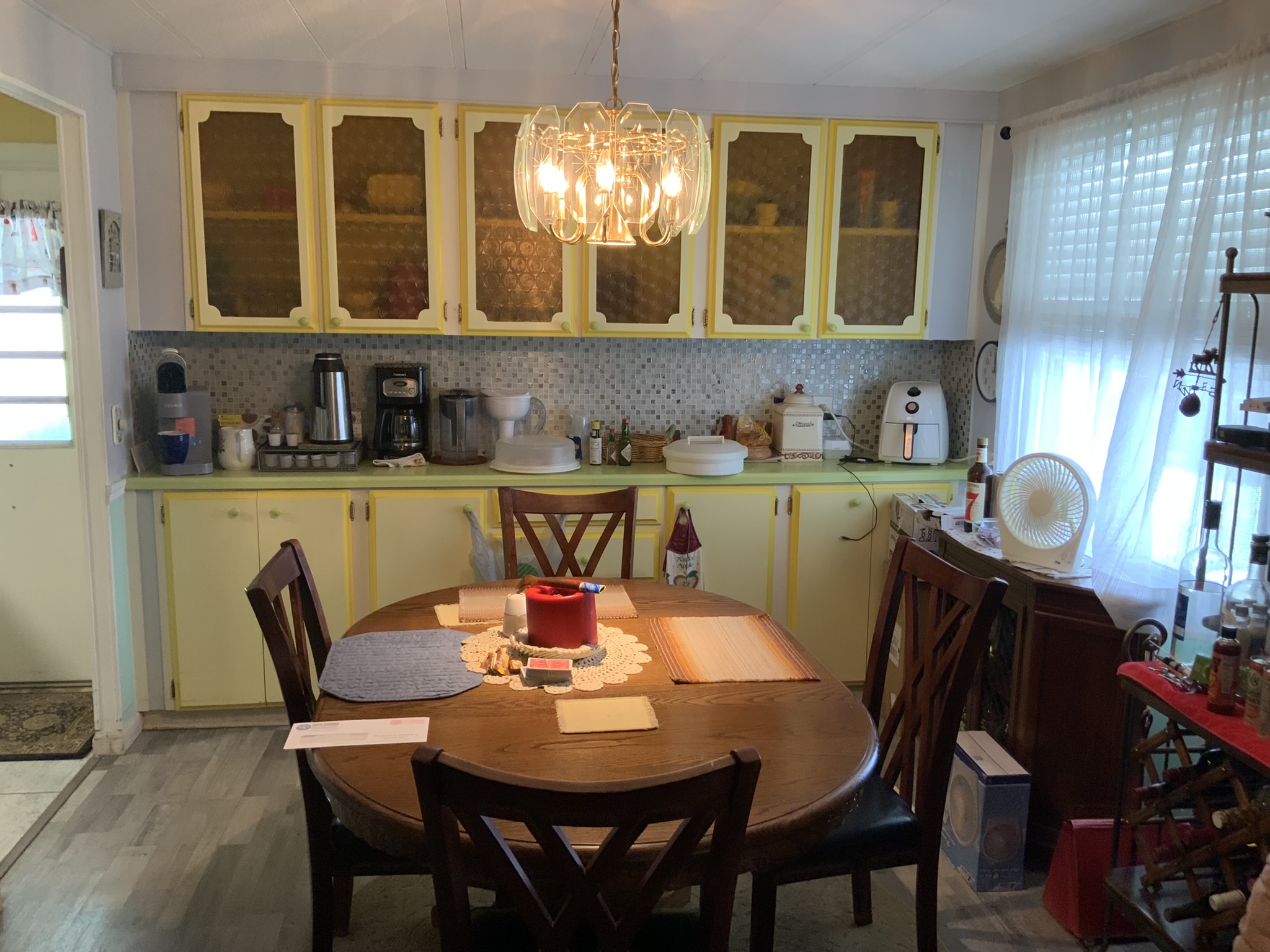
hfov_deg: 61.7
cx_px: 635
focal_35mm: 29
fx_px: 1064
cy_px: 476
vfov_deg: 48.2
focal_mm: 3
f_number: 1.8
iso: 125
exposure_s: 1/60
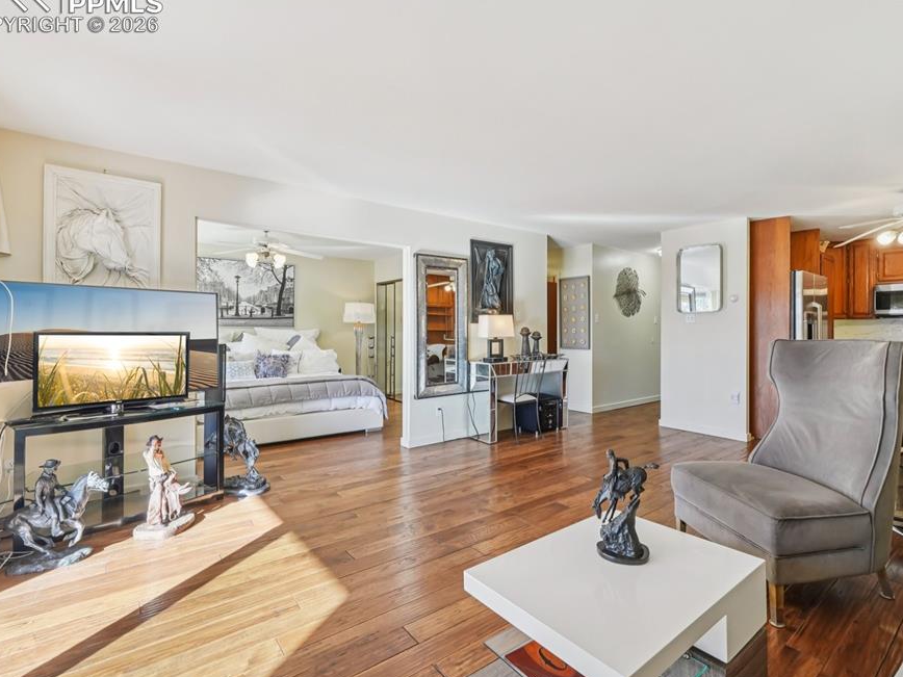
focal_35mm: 17
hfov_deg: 90.8
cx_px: 487
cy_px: 330
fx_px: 443
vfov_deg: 74.7
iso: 800
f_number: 8
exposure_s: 1/13
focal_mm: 10
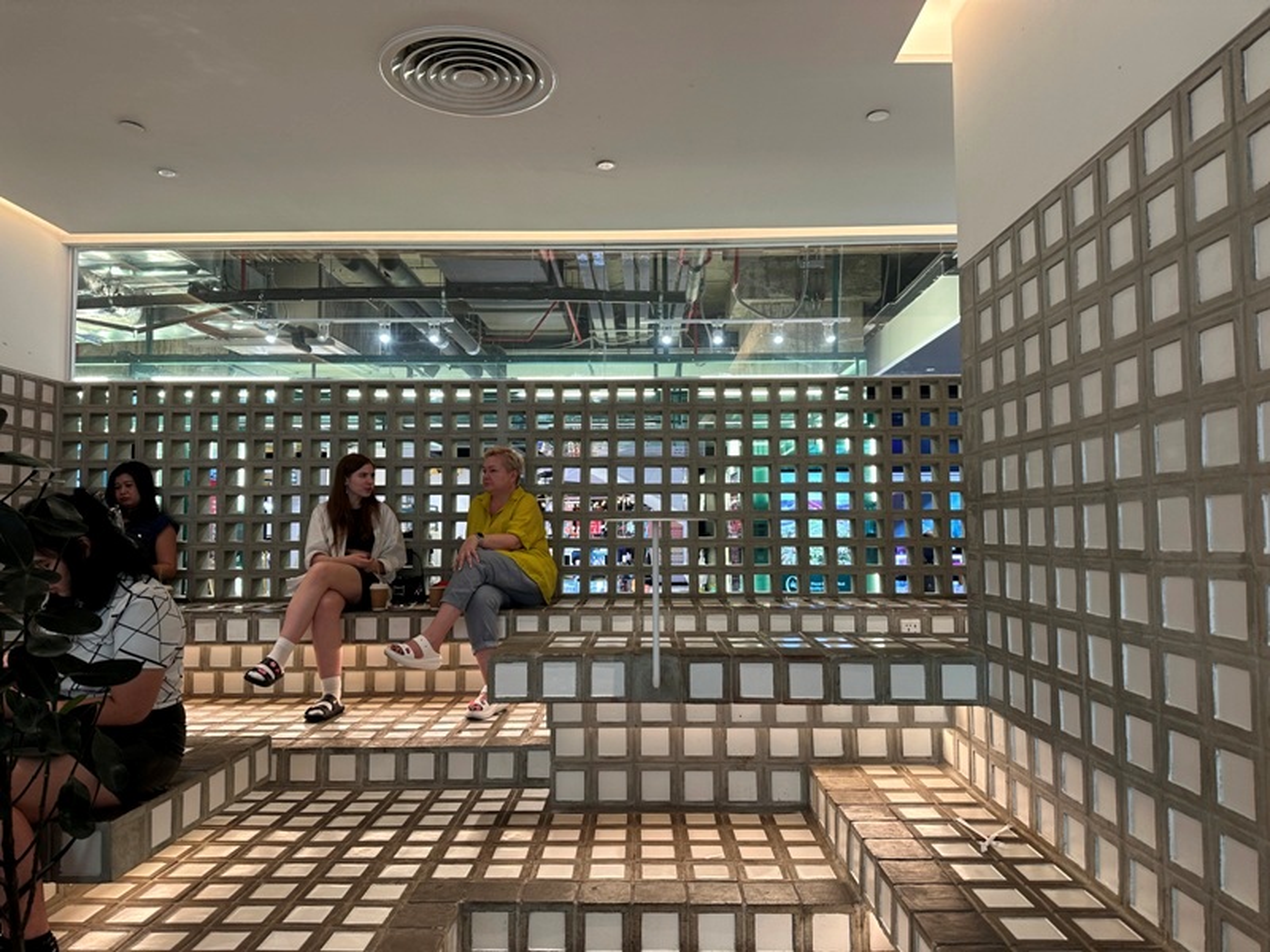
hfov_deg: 71.6
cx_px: 635
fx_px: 881
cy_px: 476
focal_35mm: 24
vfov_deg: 56.8
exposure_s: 1/50
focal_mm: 6.86
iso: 125
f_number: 1.78
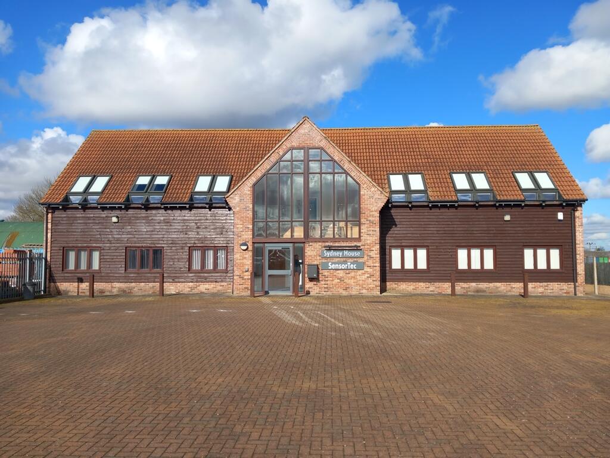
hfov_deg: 65.3
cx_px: 305
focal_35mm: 27
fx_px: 476
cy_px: 229
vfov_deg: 51.4
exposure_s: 1/682
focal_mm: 4
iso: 20
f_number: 1.8
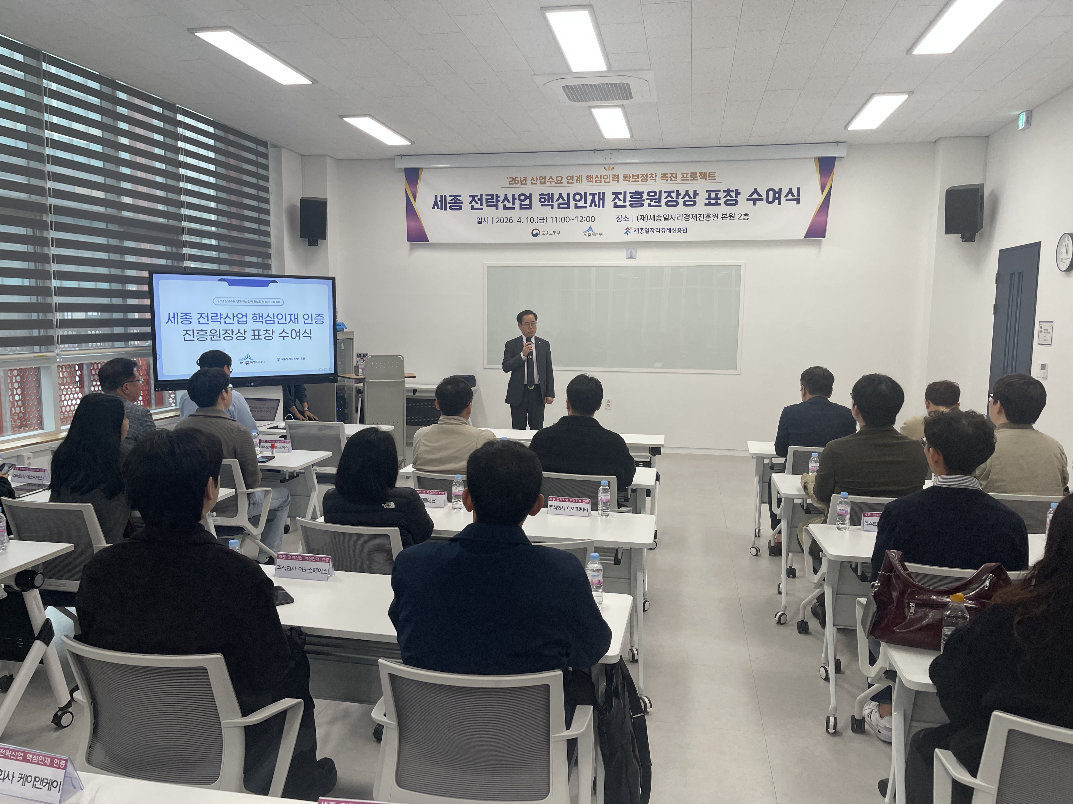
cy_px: 402
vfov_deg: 54.9
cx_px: 536
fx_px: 775
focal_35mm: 25
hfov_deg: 69.4
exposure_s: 1/120
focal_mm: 5.1
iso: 80
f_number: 1.6
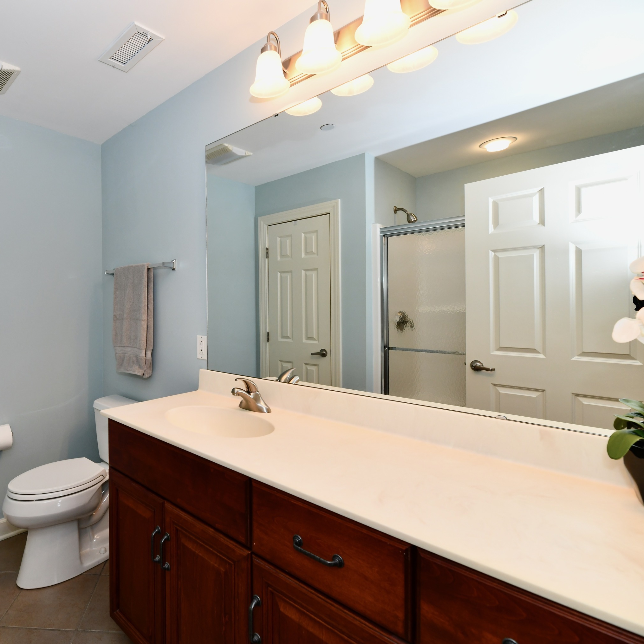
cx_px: 179
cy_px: 320
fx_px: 379
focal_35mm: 18
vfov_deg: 80.7
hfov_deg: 76.1
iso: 640
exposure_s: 1/60
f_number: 6.3
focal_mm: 14
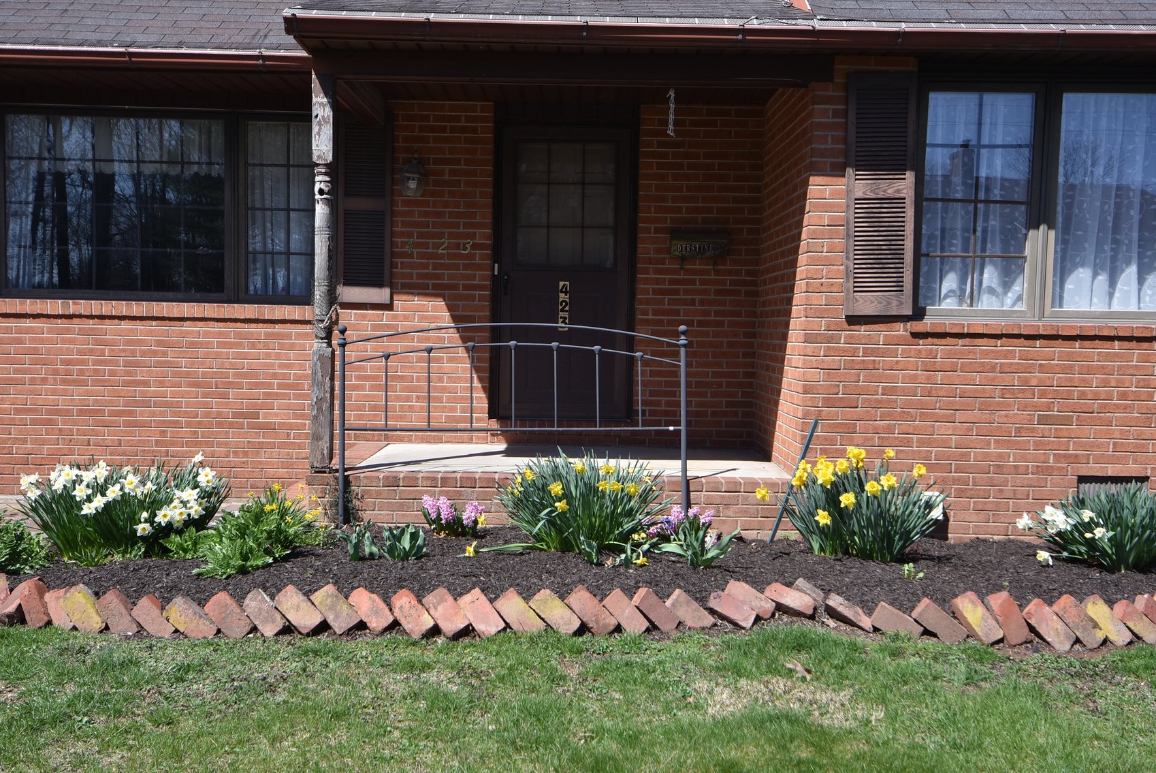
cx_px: 578
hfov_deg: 53.1
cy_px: 386
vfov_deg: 36.9
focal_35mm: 36
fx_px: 1157
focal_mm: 24
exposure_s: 1/500
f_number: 8
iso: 280
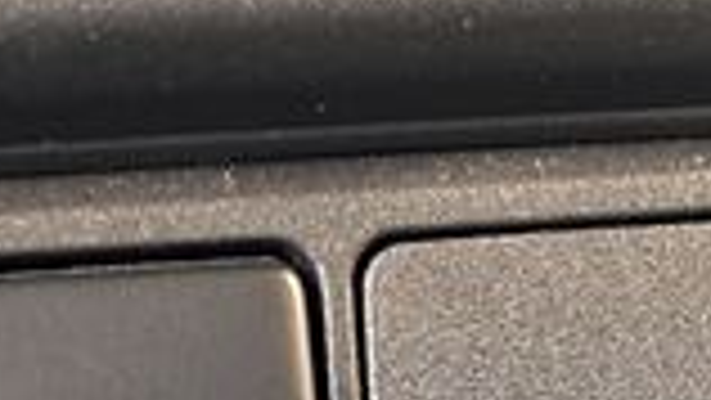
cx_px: 504
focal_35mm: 229
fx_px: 4319
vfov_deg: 5.3
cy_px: 584
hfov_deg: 9.4
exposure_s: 1/60
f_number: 1.6
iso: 125
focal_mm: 5.96
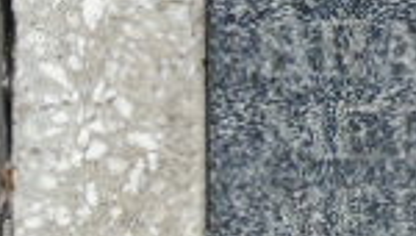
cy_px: 14
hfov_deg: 2.5
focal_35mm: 862
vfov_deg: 1.4
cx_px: 738
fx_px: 9525
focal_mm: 33
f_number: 5
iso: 80
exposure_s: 1/500
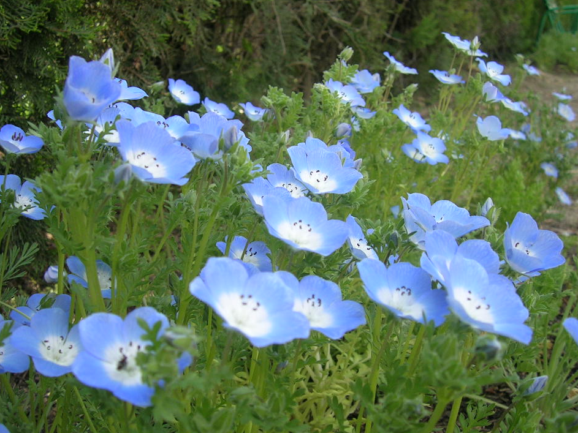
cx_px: 281
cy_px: 207
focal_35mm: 38
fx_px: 634
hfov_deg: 49.0
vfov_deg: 37.7
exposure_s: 1/242
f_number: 2.8
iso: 50
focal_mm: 5.4
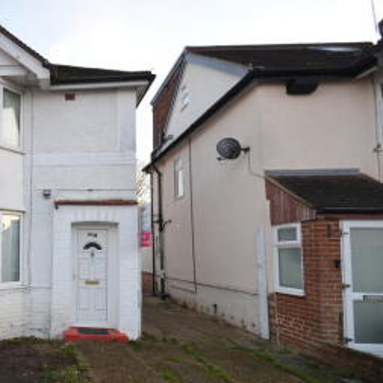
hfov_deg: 55.5
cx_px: 32
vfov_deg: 64.8
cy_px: 217
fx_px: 300
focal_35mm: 24
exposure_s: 1/60
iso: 400
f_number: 4
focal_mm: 10
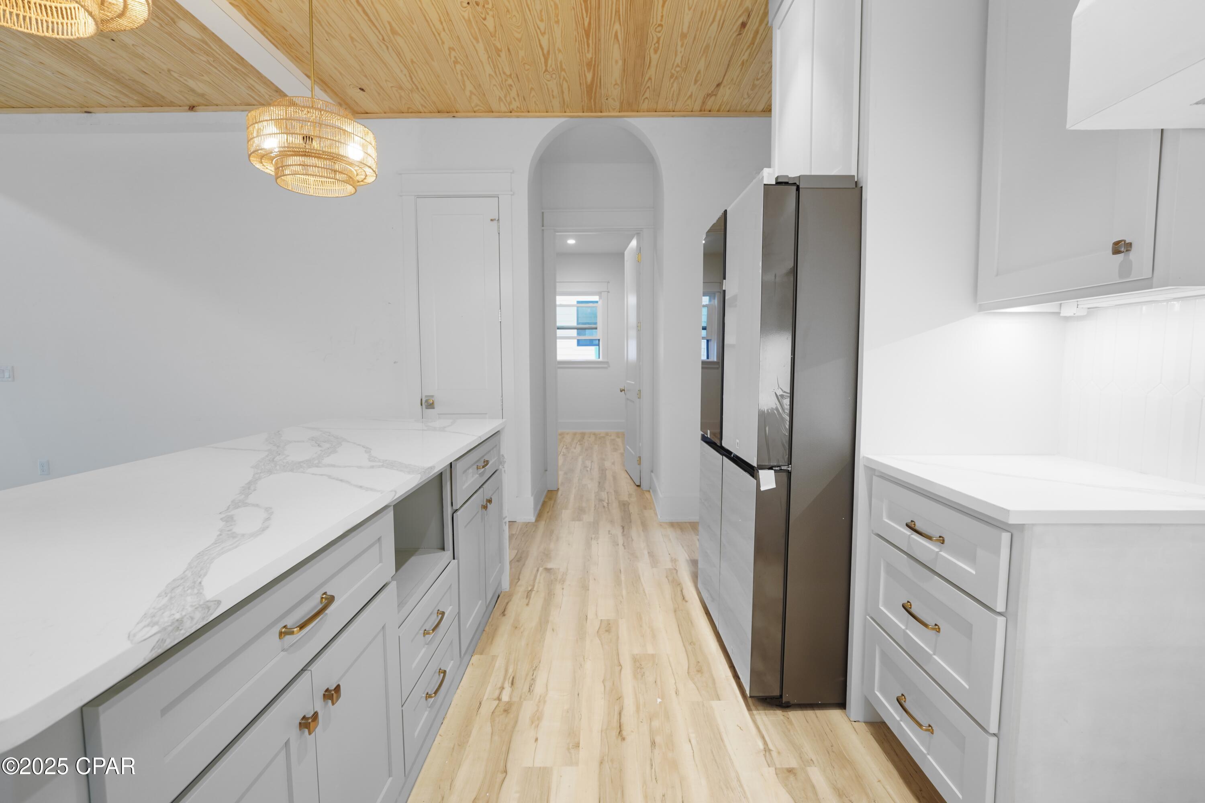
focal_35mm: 15
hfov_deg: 100.4
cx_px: 602
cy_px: 402
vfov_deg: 77.3
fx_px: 502
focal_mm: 10
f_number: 4
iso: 100
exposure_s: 1/5
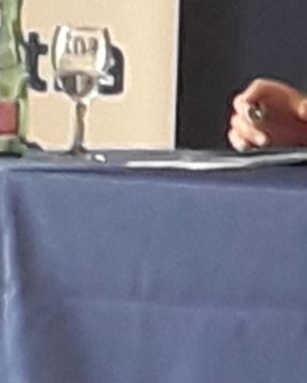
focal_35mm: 116
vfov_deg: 16.2
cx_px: 745
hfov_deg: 11.1
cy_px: -21
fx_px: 1316
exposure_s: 1/50
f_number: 1.9
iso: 100
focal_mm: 3.6
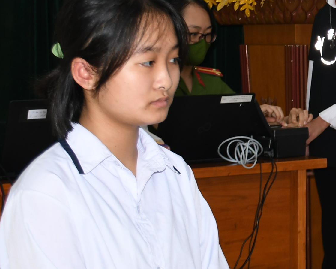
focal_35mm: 142
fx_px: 1410
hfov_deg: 12.8
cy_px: 42
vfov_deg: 10.8
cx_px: 534
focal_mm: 27
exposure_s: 1/160
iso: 320
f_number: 4
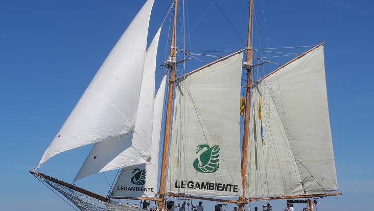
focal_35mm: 67
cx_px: 208
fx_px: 665
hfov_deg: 31.4
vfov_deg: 18.0
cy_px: 110
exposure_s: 1/1000
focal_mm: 10.7
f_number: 6.3
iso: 100
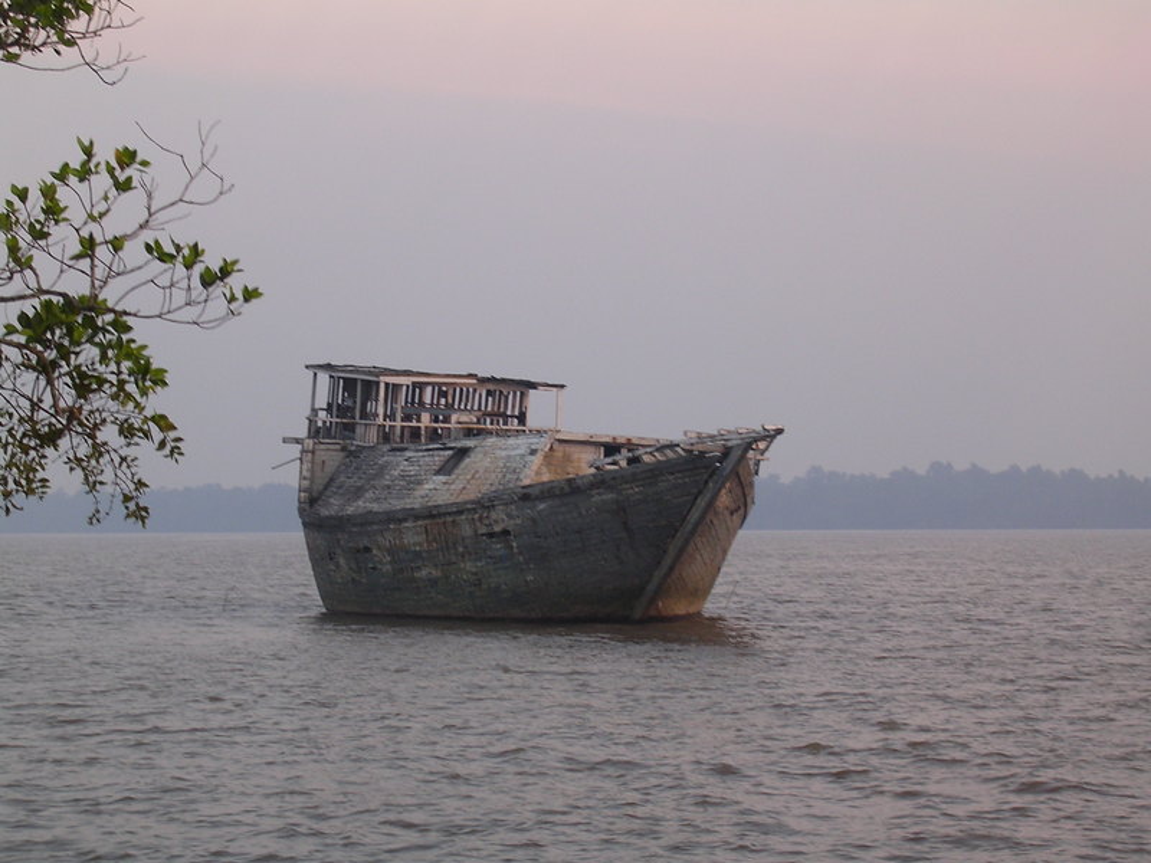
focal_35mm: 115
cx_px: 576
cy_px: 432
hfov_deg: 17.1
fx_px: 3824
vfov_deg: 12.9
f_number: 4.9
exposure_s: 1/37.3
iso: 100
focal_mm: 17.4
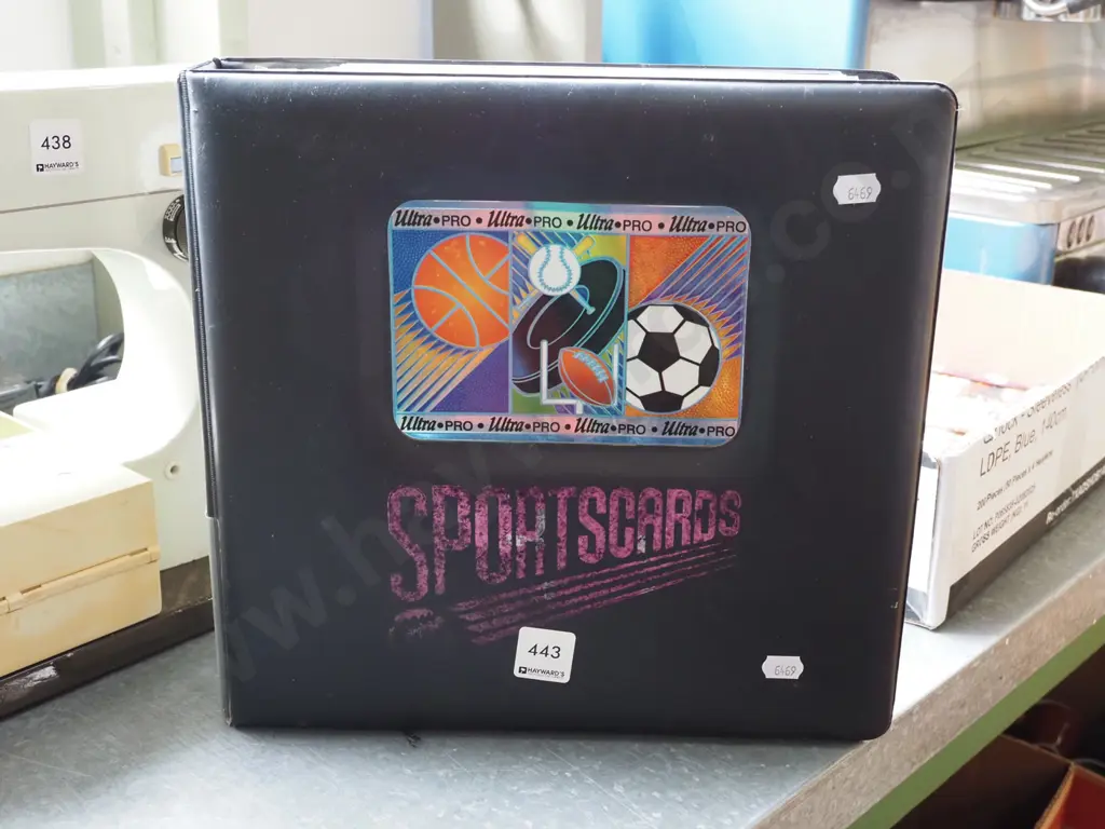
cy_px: 414
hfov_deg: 46.8
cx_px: 552
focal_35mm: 40
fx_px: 1277
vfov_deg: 36.0
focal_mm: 20
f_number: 5.6
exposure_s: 1/60
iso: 2500
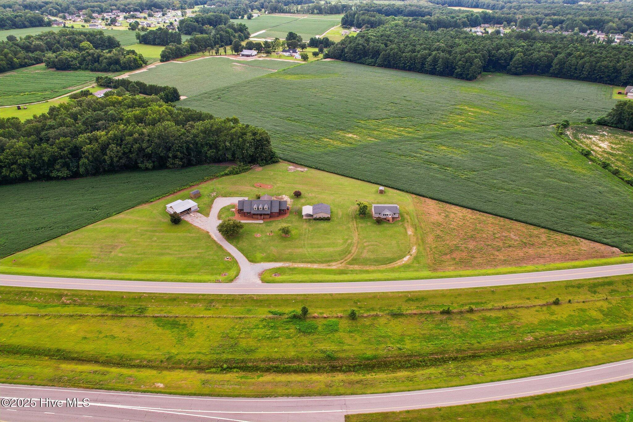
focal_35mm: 22
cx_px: 316
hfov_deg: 78.6
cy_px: 211
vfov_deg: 57.2
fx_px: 387
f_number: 2.8
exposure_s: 1/15
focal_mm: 8.4
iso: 110
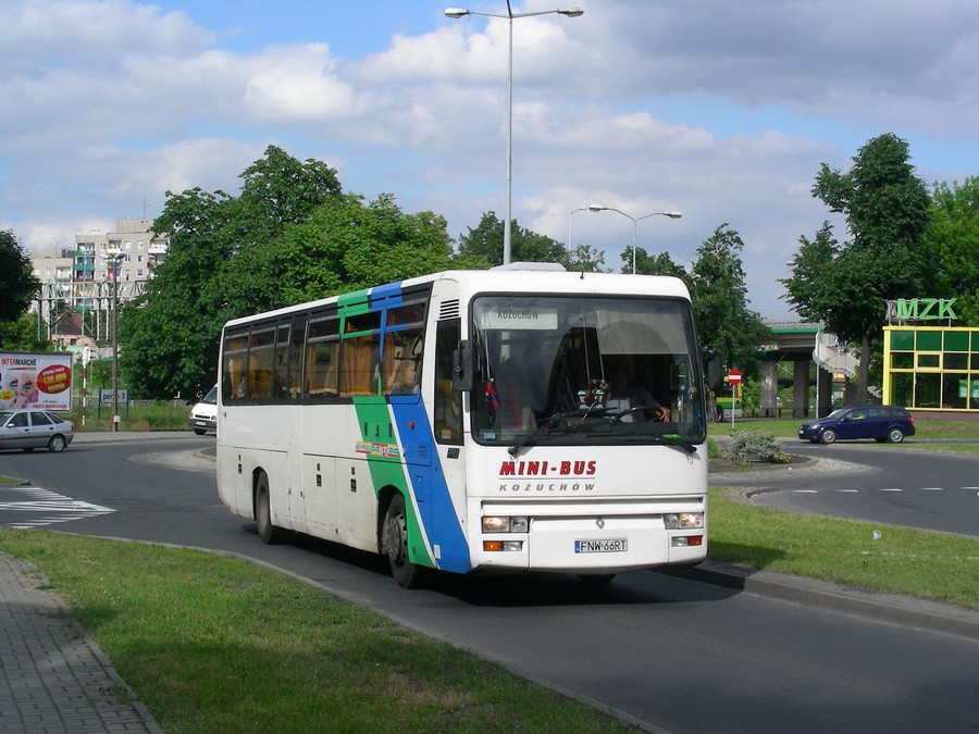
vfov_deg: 23.3
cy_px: 367
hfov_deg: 30.7
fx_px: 1782
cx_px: 490
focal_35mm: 63
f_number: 5.6
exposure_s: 1/376
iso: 50
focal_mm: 10.5
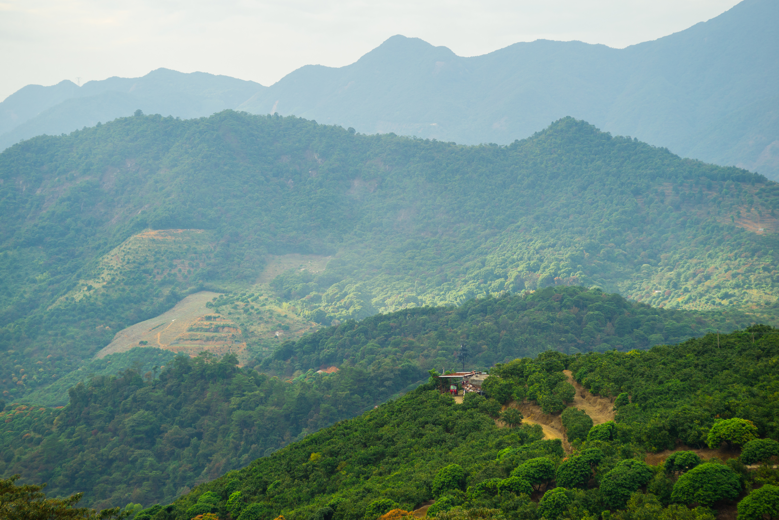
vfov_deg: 16.1
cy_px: 260
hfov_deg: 23.9
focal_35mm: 85
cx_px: 390
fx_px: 1840
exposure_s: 1/200
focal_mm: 85
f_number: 8
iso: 250
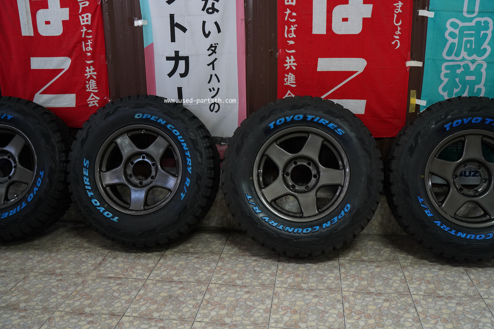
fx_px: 480
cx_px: 247
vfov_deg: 37.9
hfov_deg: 54.4
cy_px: 164
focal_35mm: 35
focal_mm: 35
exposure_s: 1/40
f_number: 4
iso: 2500
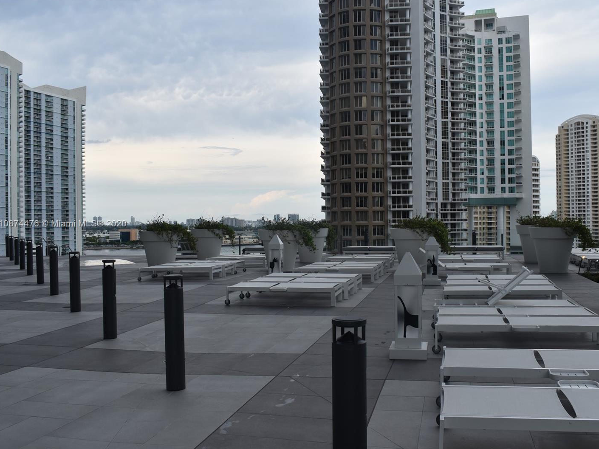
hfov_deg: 51.3
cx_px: 331
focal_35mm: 36
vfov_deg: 39.6
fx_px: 623
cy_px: 224
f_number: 8
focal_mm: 22
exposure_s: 1/250
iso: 160
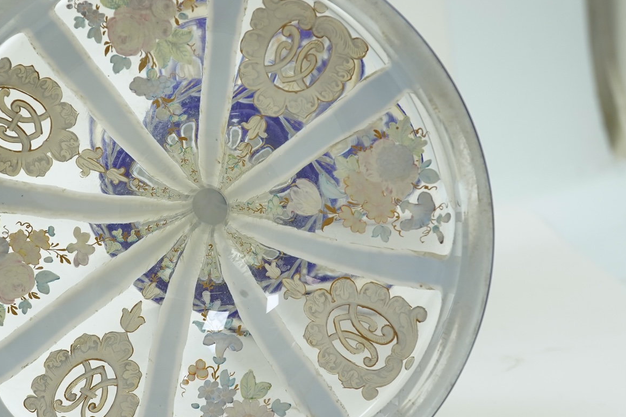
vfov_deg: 18.0
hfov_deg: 26.5
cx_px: 213
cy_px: 202
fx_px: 1322
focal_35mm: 76
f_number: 10
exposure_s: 1/50
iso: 640
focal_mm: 30
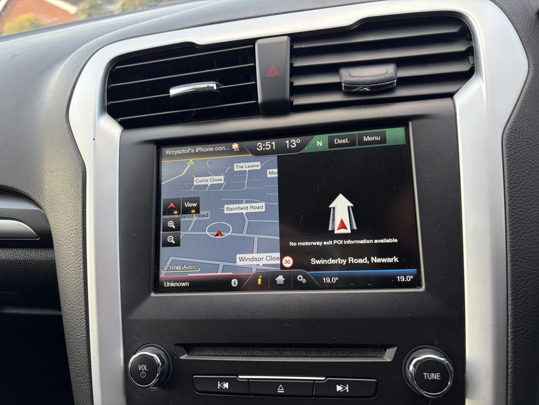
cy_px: 202
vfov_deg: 53.1
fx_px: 405
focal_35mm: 26
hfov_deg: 67.3
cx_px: 270
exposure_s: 1/163
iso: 80
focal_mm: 5.96
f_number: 1.6
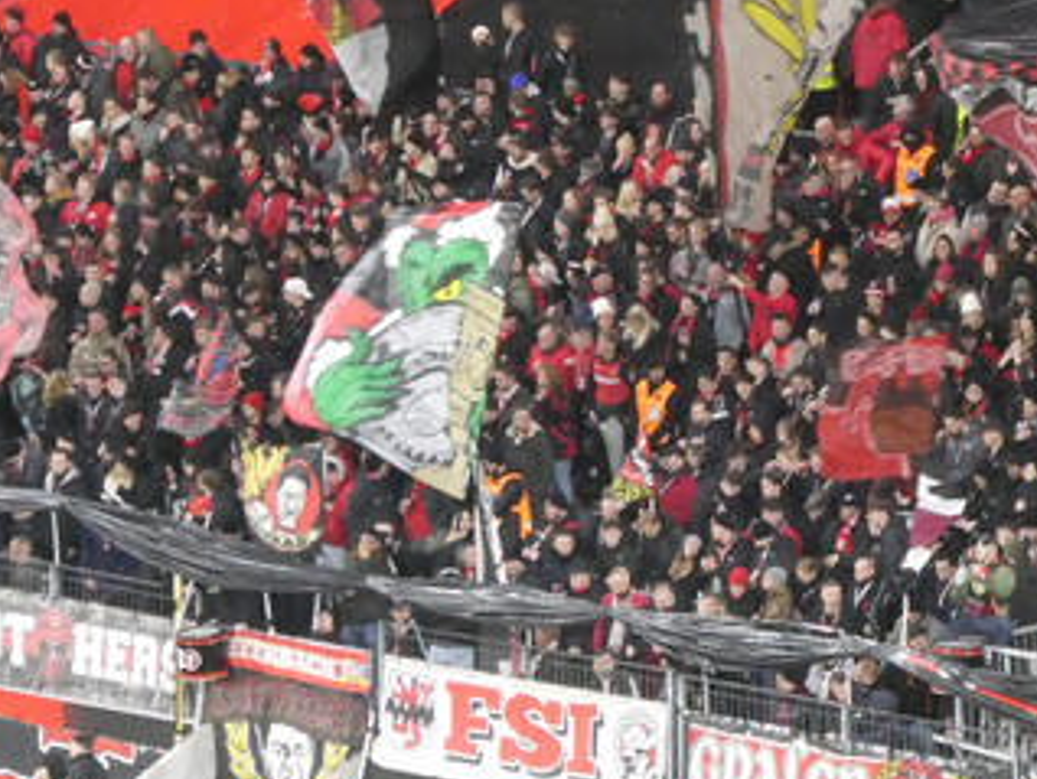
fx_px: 9654
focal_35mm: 322
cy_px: 411
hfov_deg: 6.1
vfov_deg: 4.6
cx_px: 802
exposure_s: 1/60
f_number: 5.5
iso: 1600
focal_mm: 28.7
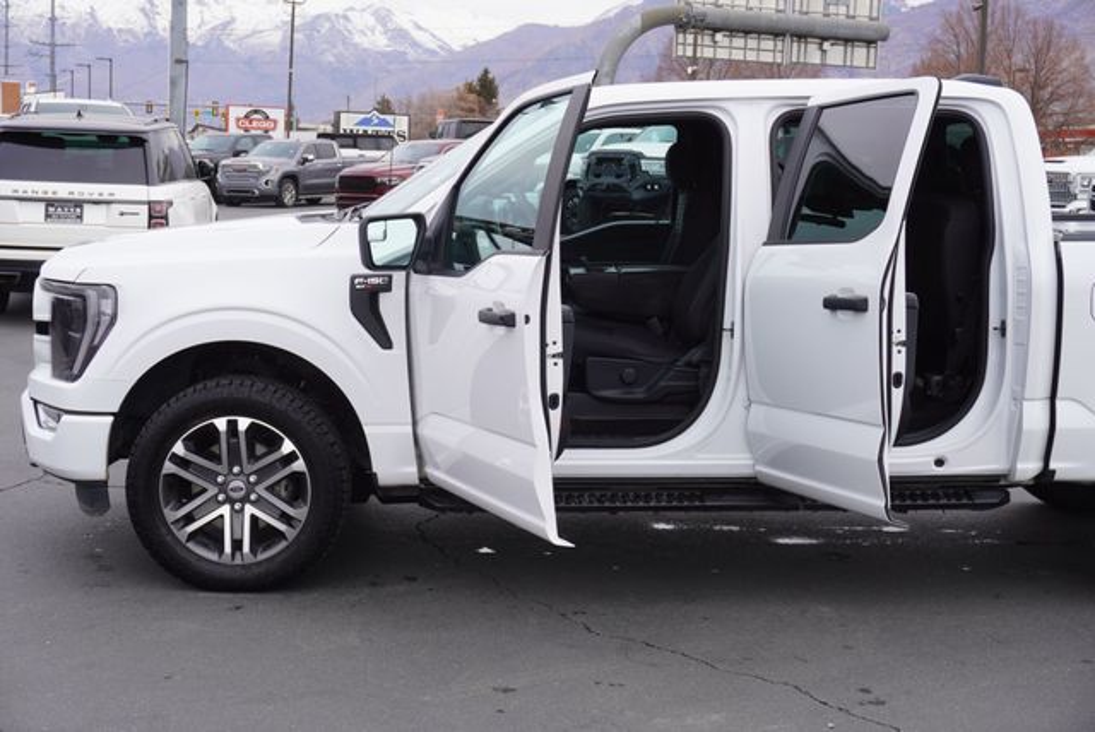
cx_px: 548
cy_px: 366
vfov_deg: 25.1
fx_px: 1644
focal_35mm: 54
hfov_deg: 36.8
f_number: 8
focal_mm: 36
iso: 100
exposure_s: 1/100
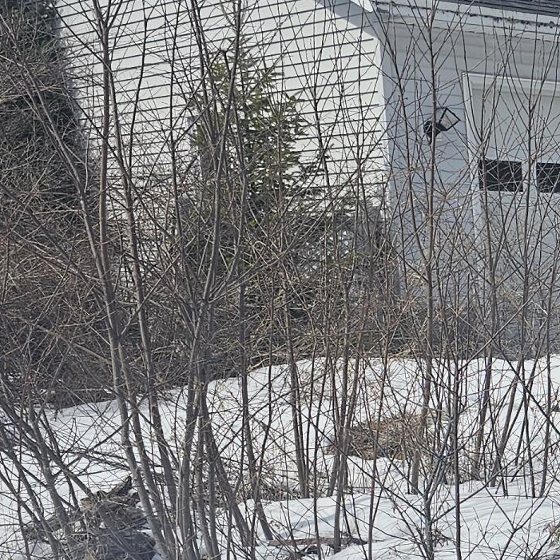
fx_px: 1592
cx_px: 1062
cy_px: 546
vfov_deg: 19.4
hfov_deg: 16.2
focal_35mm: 87
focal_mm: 6.3
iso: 10
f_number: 1.7
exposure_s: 1/1129
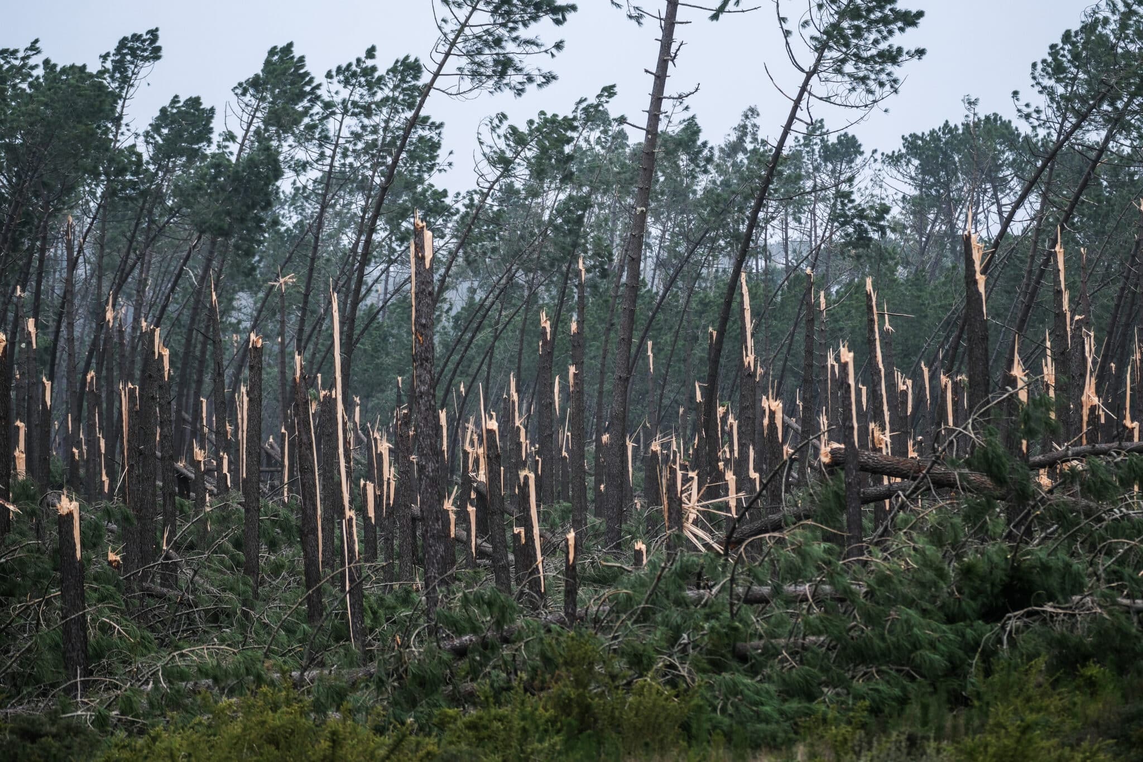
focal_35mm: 247
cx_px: 572
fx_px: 7841
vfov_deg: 5.6
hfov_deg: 8.3
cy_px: 381
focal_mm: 164.6
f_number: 4.8
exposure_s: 1/800
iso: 400
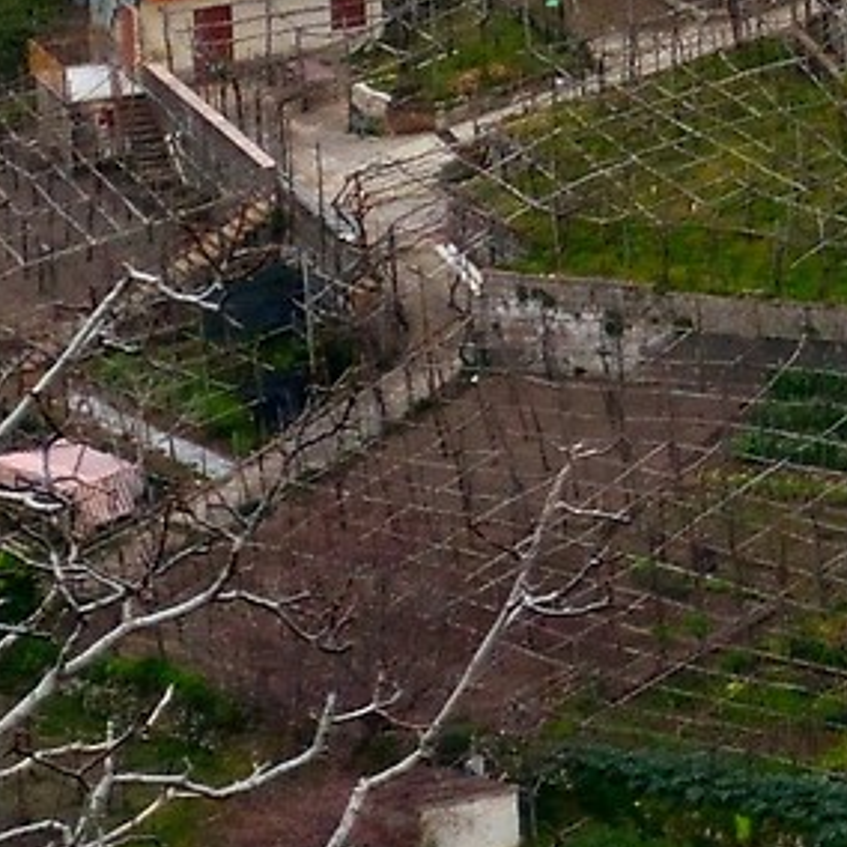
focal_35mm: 593
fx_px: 16405
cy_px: -424
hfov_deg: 2.9
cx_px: 3355
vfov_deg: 2.9
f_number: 5.6
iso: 500
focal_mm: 55
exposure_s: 1/100
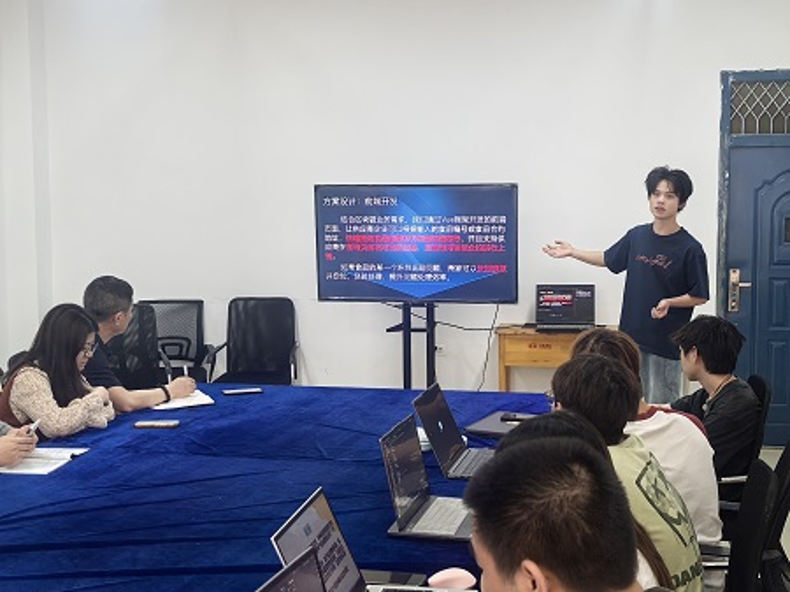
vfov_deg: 29.1
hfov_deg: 38.2
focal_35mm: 50
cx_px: 395
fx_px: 1140
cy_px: 296
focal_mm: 6.98
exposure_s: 1/100
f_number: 1.4
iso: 160
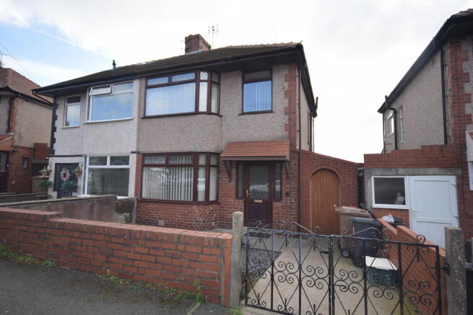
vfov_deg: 67.4
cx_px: 236
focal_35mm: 18
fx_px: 237
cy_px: 158
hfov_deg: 90.0
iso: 100
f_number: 6.3
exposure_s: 1/160
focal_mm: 12
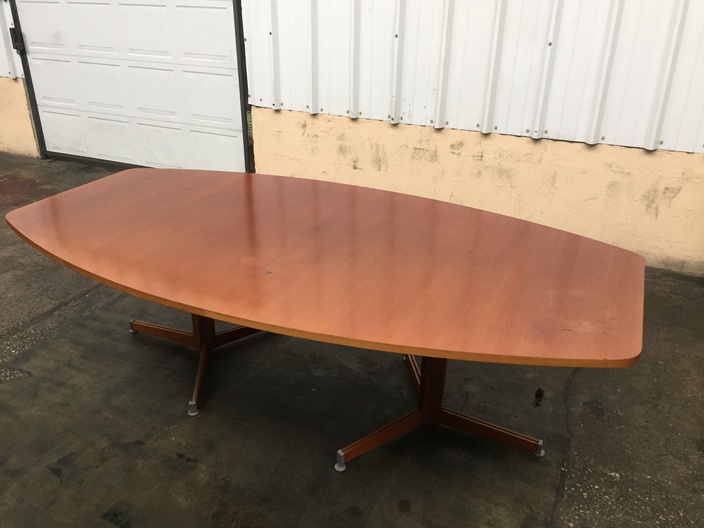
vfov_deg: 48.2
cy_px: 264
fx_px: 590
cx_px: 352
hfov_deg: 61.7
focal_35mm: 29
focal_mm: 4.15
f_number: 2.2
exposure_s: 1/33
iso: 125
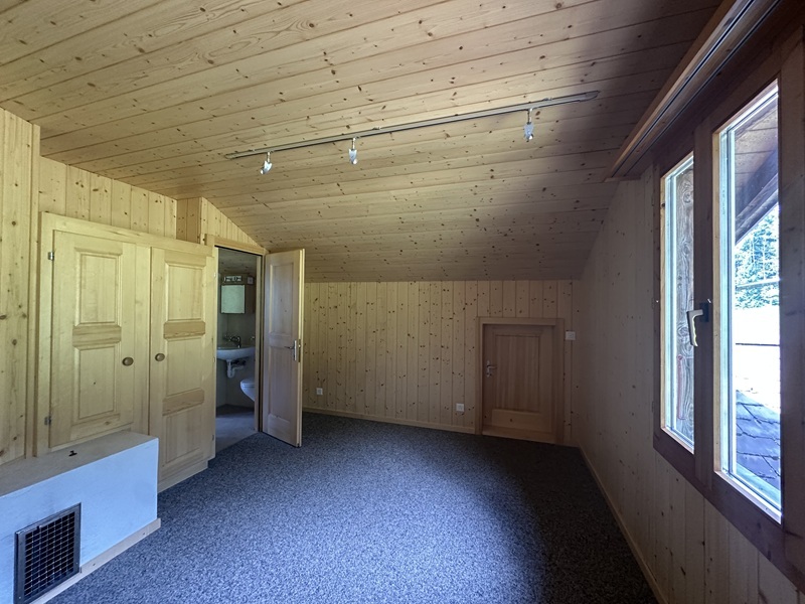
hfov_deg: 102.1
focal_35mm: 14
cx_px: 402
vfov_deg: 85.7
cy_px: 302
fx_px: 326
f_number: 2.2
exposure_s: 1/60
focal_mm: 2.22
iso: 320
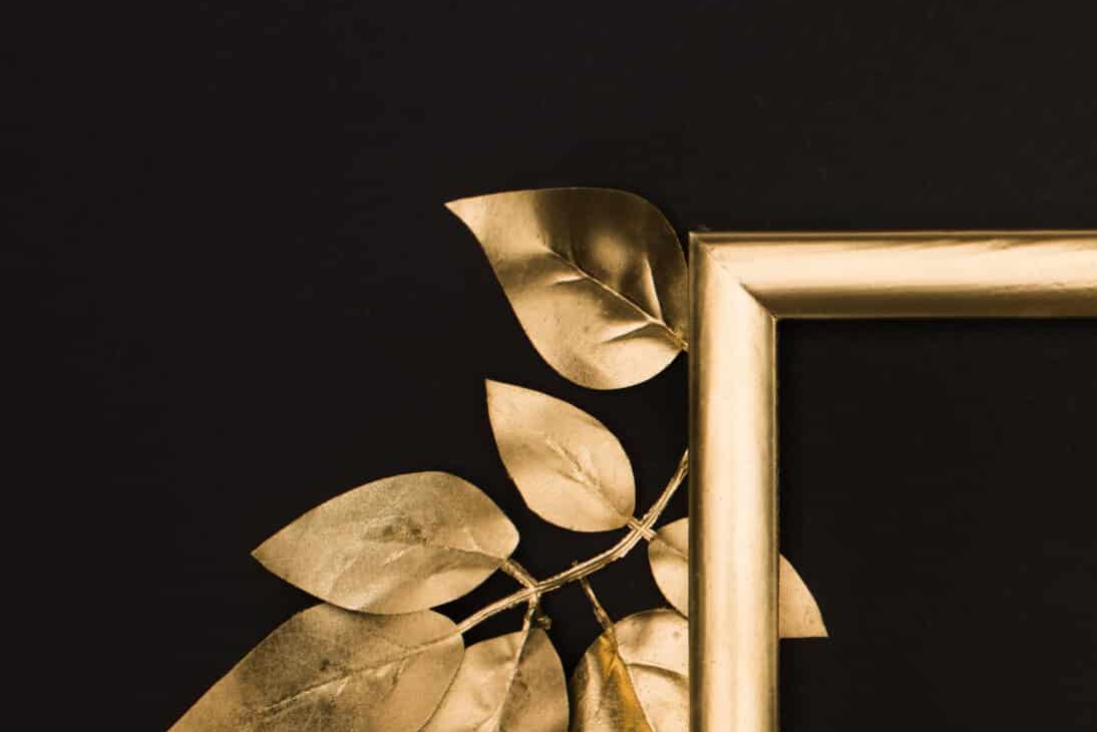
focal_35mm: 117
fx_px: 3566
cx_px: 1267
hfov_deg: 16.8
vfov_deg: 11.7
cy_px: 627
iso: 125
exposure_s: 1/160
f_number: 11
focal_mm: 50
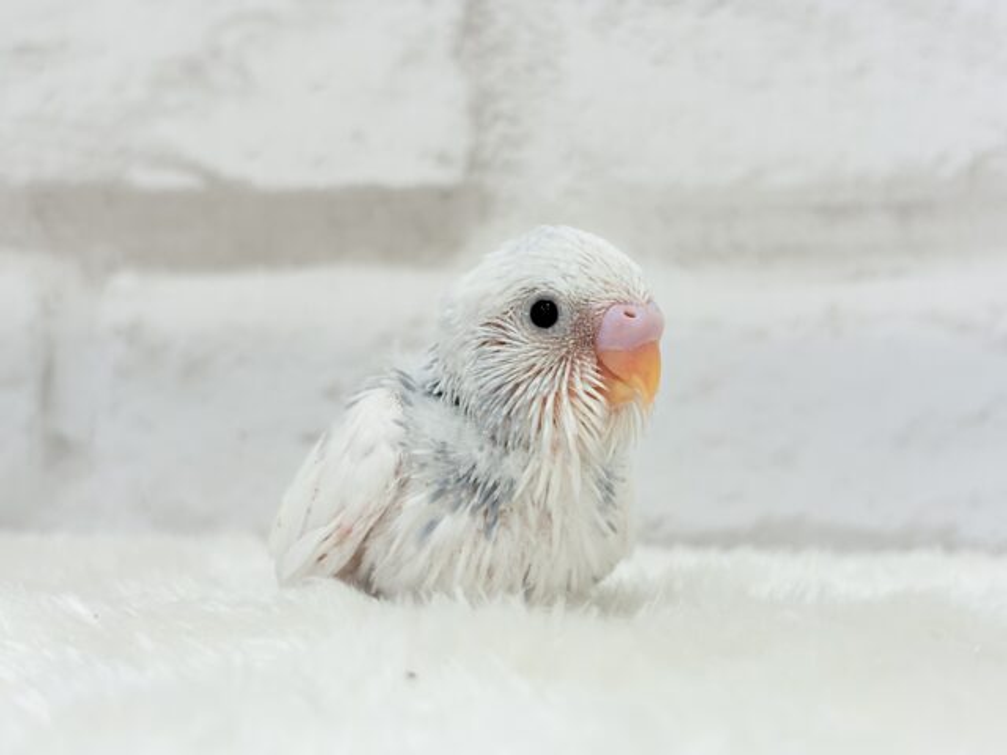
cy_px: 378
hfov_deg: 36.8
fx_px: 1513
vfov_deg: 28.0
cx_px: 504
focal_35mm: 52
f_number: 1.6
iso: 64
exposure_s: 1/100
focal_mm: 5.96
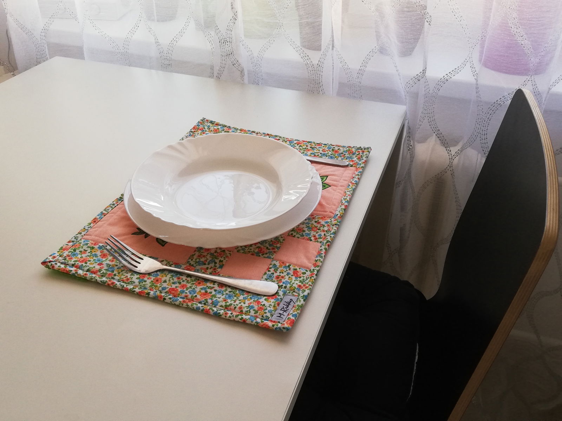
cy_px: 210
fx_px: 520
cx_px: 281
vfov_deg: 44.2
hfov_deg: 56.8
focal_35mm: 32
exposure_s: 1/50
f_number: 2.2
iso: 125
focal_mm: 3.81
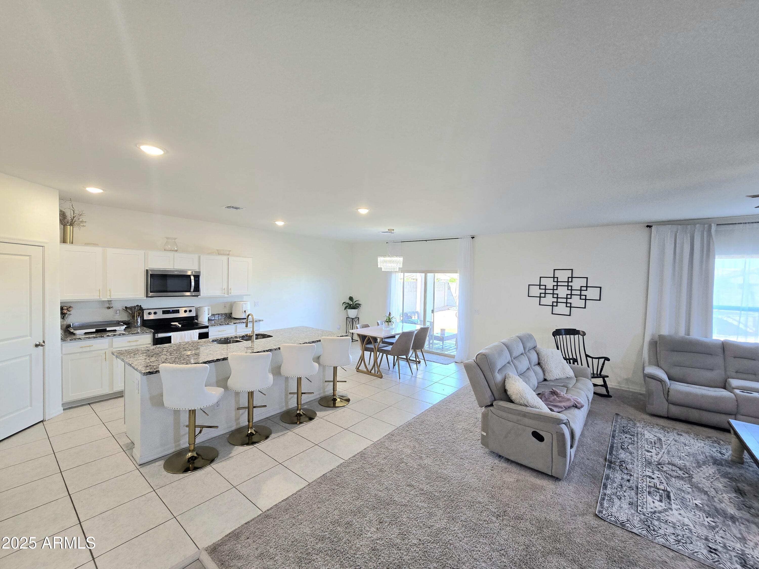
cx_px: 380
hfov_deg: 106.2
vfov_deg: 89.9
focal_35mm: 13
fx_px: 285
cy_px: 284
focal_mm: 2.2
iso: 100
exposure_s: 1/60.2
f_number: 2.2
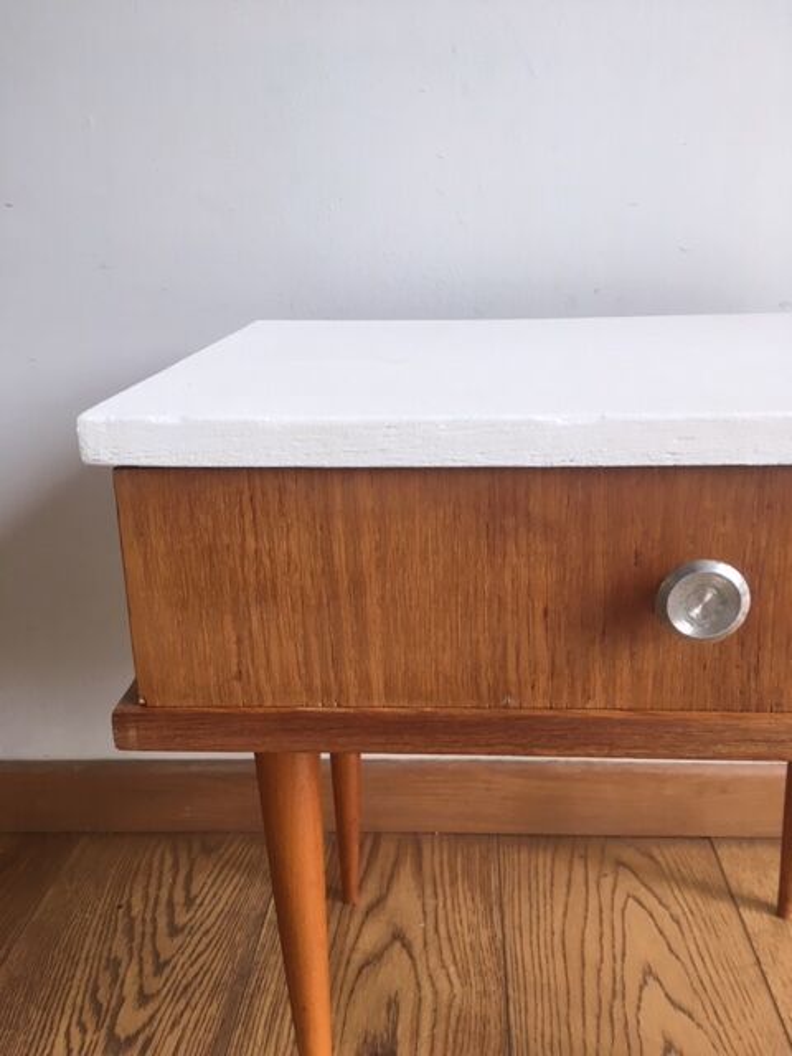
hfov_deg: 48.2
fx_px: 885
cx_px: 396
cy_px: 528
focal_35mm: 29
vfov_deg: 61.7
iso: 25
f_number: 2.2
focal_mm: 4.15
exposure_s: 1/33
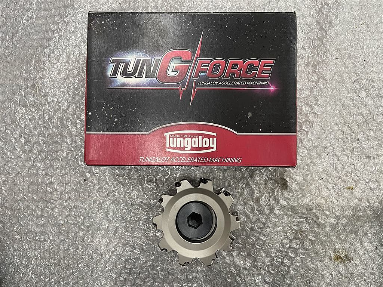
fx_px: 288
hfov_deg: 67.3
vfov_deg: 53.1
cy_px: 144
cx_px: 192
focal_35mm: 26
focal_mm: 5.1
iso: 80
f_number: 1.6
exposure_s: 1/50
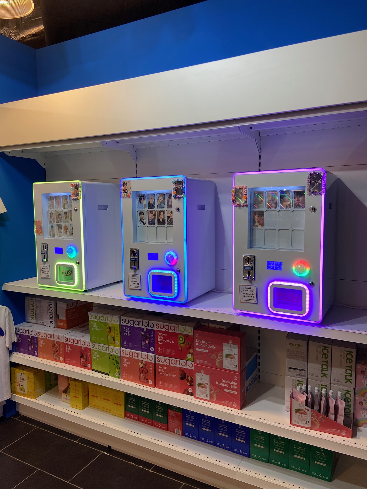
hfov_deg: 53.1
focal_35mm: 26
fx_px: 368
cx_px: 184
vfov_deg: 67.3
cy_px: 244
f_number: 1.8
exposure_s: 1/100
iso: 80
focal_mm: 4.25
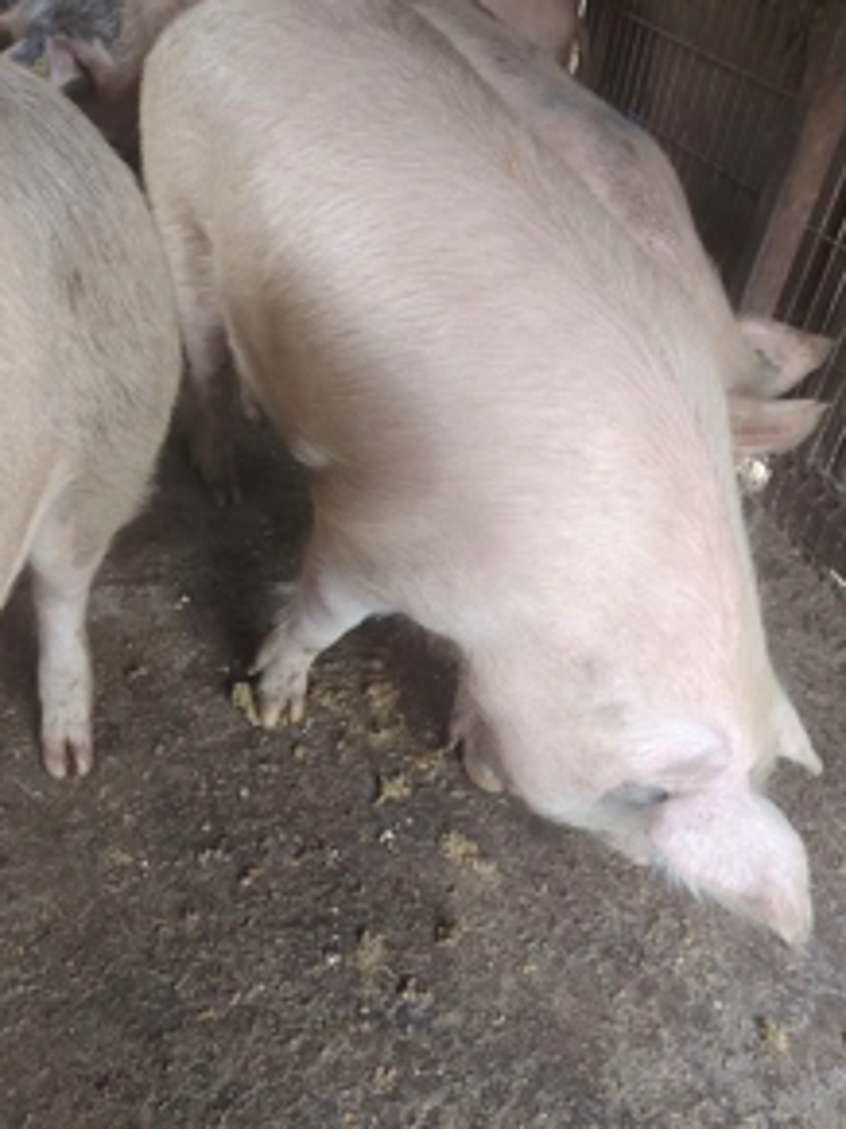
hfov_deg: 42.8
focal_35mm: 33
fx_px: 1076
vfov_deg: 55.3
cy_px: 508
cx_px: 485
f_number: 1.75
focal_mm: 5.25
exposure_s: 1/100
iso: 3341
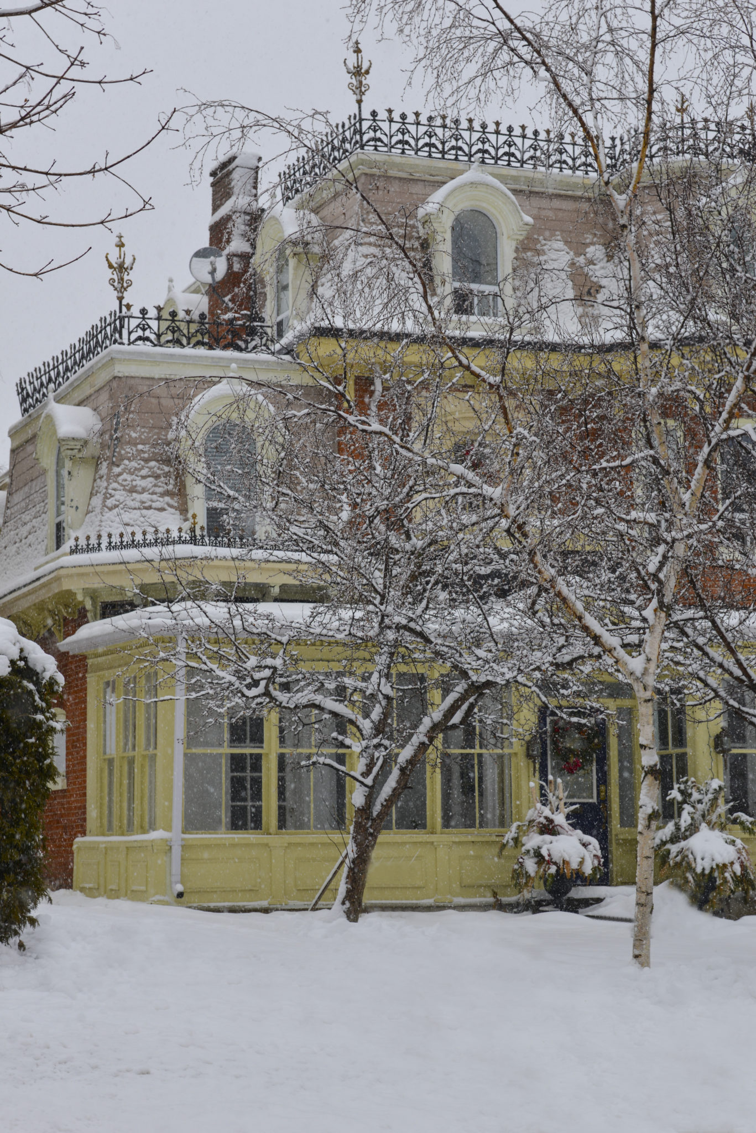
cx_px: 378
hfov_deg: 18.2
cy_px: 566
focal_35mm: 75
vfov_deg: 27.0
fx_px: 2360
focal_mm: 75
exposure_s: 1/250
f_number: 8
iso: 160
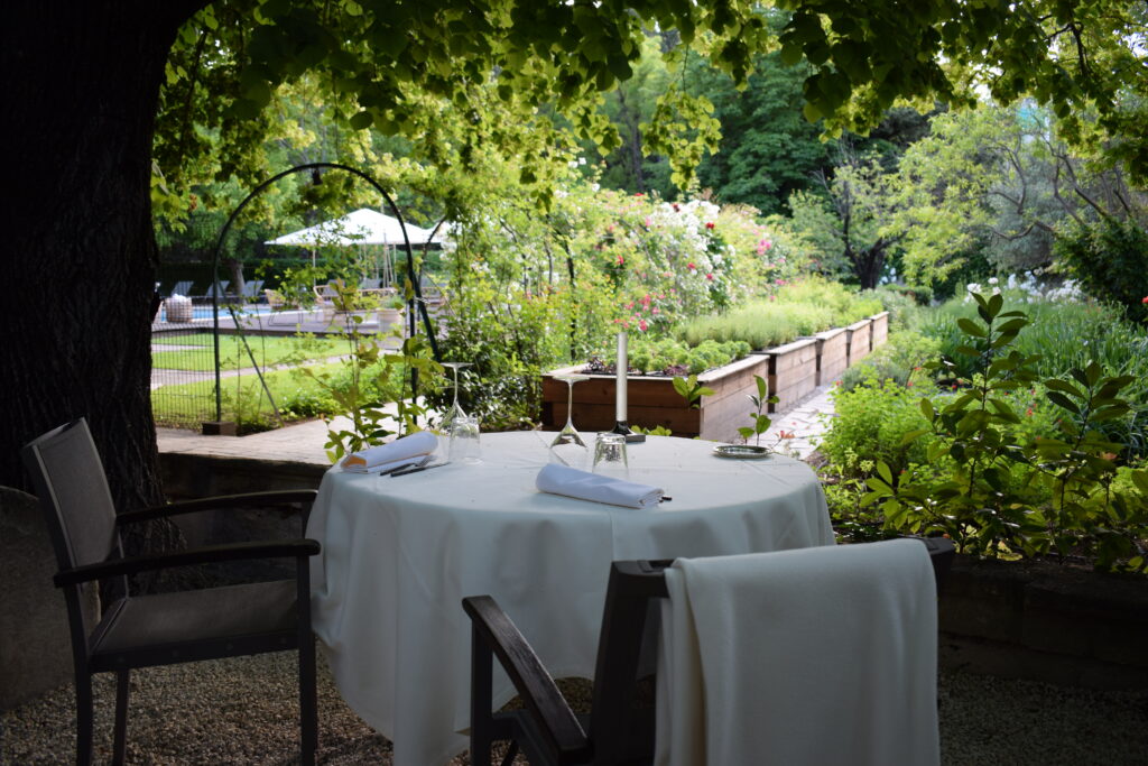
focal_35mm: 33
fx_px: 1052
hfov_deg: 57.2
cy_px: 383
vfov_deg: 40.0
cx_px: 574
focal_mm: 22
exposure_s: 1/40
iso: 100
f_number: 3.8
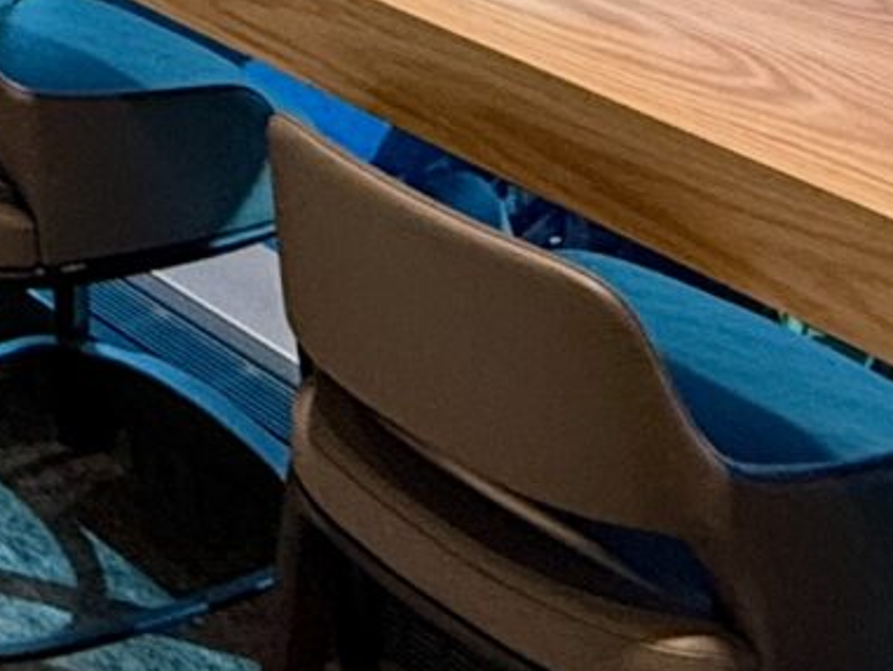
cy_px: -699
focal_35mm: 94
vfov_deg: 13.4
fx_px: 2426
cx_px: 2
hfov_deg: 20.2
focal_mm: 2.22
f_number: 2.2
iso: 250
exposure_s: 1/103
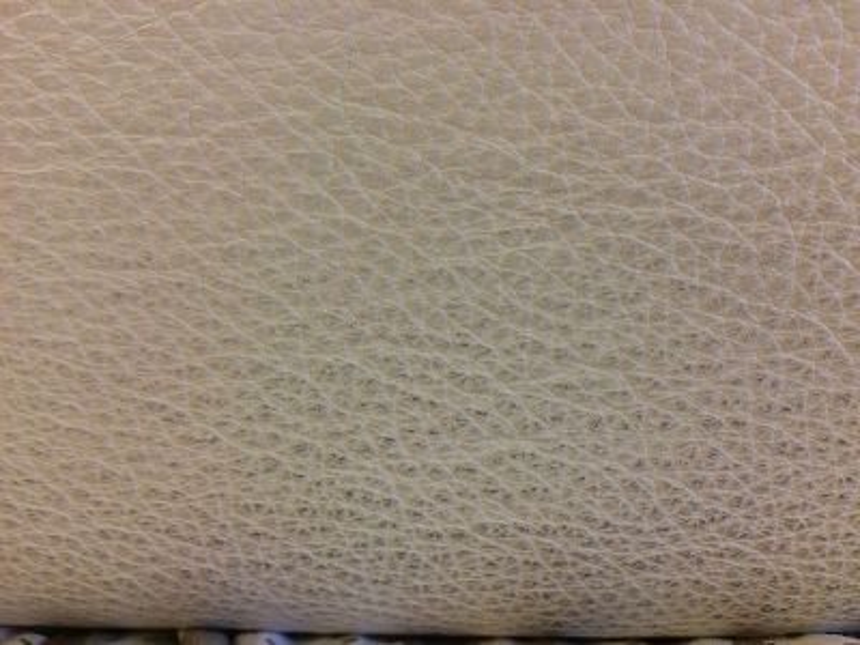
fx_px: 720
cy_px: 322
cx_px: 430
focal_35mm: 29
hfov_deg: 61.7
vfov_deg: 48.2
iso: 160
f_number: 2.2
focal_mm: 4.15
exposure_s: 1/33
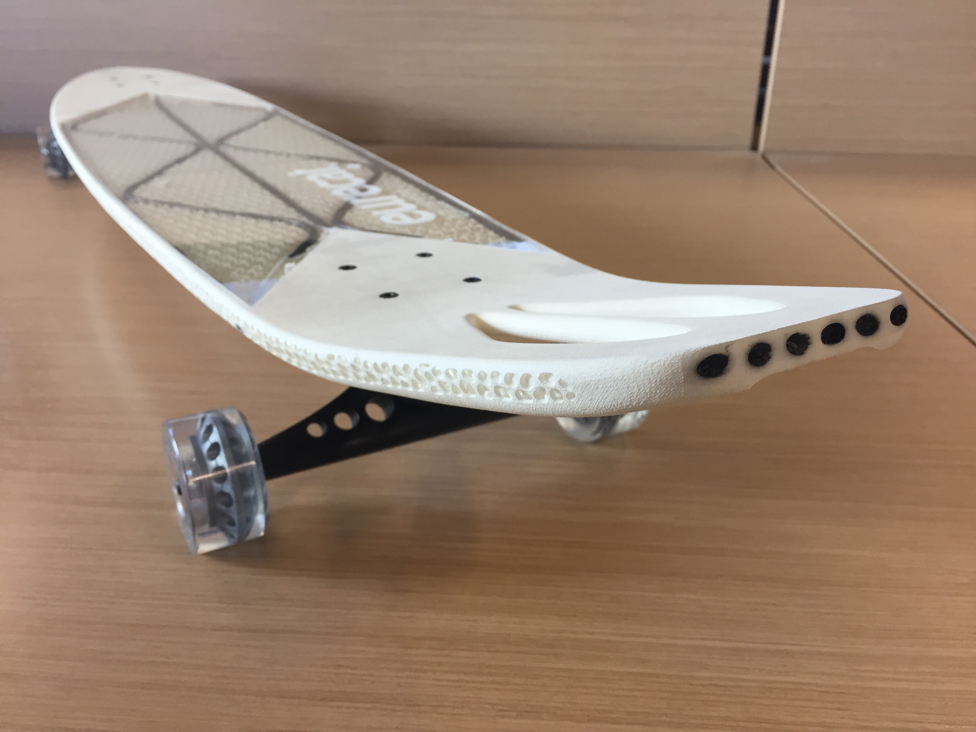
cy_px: 366
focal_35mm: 29
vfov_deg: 48.2
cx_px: 488
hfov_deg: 61.7
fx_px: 818
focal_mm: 4.15
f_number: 2.2
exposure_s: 1/33
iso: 40
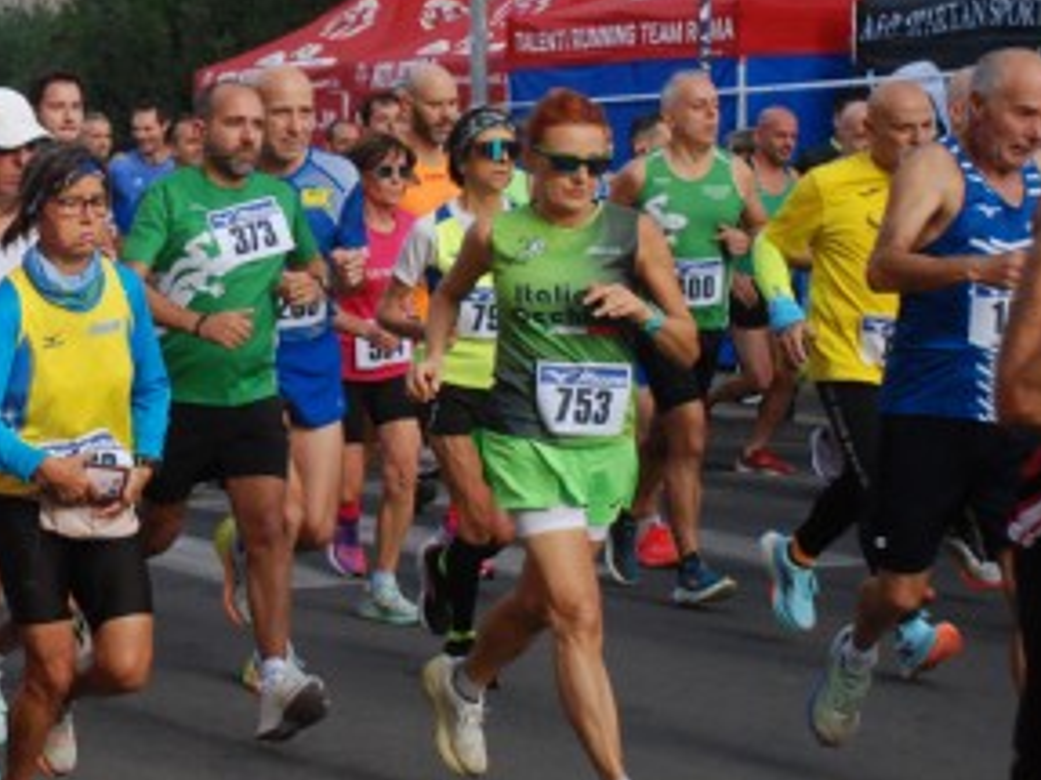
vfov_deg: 12.9
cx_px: 94
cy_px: 296
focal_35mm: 115
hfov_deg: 16.9
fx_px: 3457
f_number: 5
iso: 1000
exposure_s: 1/1250
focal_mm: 38
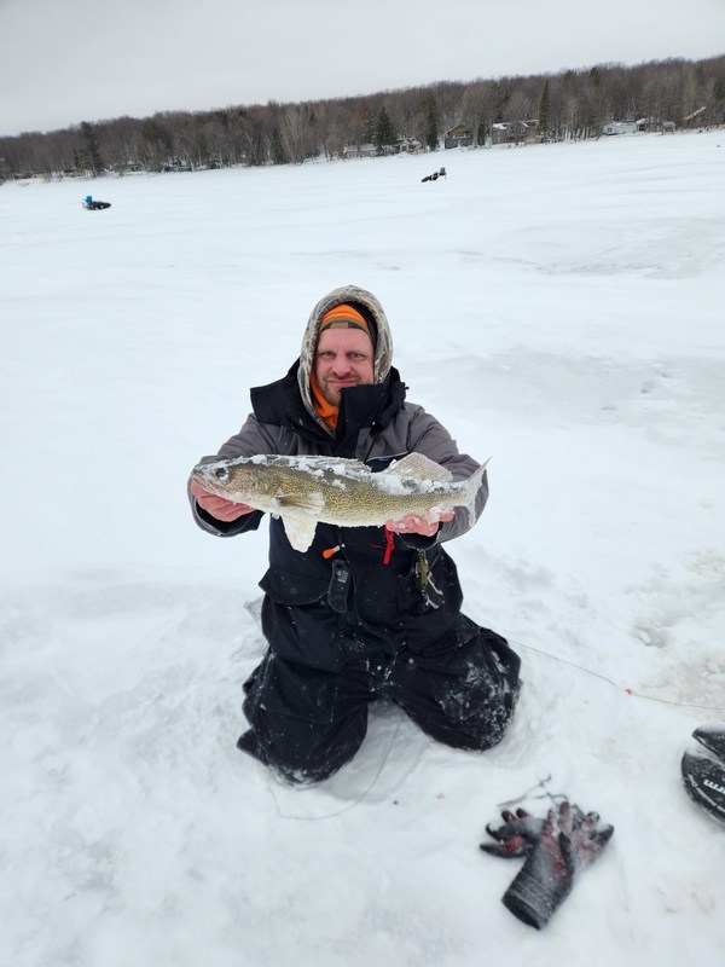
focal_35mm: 23
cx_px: 362
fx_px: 642
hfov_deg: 58.9
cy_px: 484
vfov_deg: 73.9
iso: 20
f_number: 1.8
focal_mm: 5.4
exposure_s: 1/1208
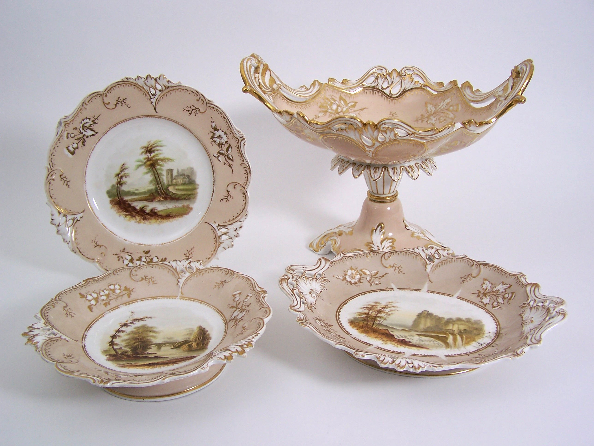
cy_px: 223
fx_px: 686
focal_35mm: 40
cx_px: 297
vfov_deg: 36.0
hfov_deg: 46.8
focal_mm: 6.7
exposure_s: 1/60
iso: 80
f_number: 2.8
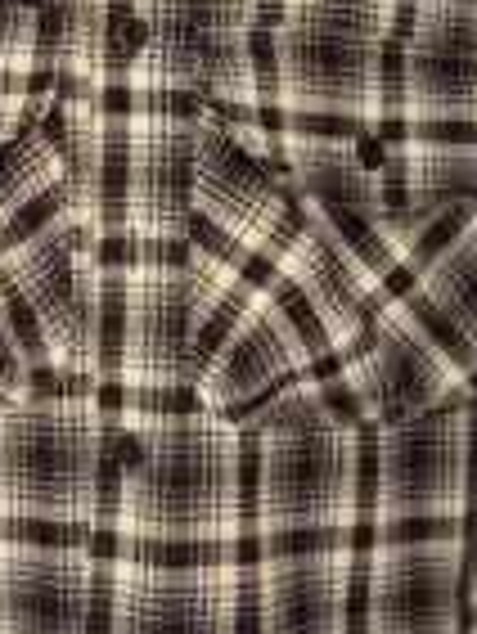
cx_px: 153
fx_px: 1247
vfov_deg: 28.4
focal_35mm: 68
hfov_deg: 21.6
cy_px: 238
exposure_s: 1/50
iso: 125
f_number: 1.78
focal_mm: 6.76
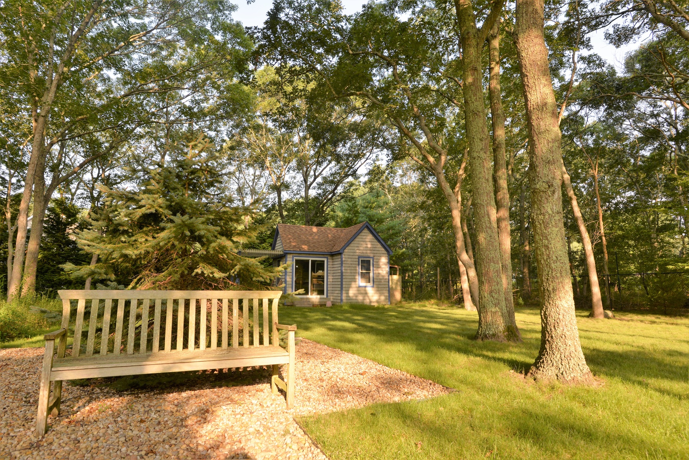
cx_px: 344
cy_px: 230
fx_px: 383
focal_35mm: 20
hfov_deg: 84.0
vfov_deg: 62.0
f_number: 6.3
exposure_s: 1/160
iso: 200
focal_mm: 20
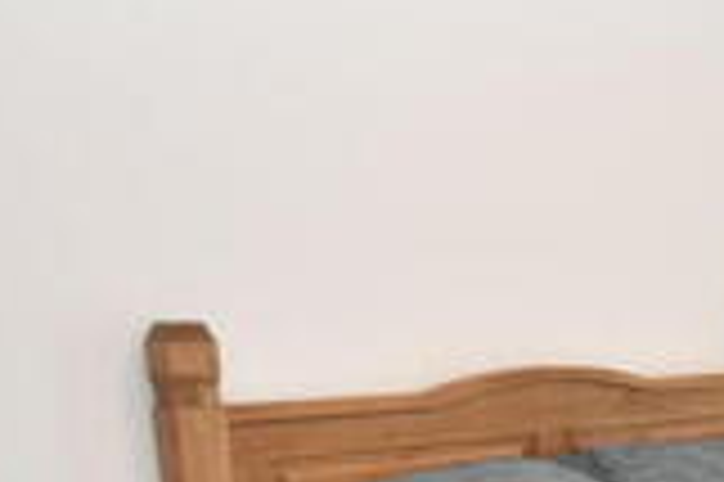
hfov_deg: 28.4
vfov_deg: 20.1
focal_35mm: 61
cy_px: 646
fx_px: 1226
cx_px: 879
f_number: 3.5
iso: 800
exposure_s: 1/60
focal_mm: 10
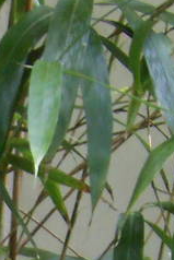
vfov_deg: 2.1
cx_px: -179
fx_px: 7130
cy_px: 423
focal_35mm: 985
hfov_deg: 1.4
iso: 250
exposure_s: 1/30
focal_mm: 25.3
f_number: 5.5
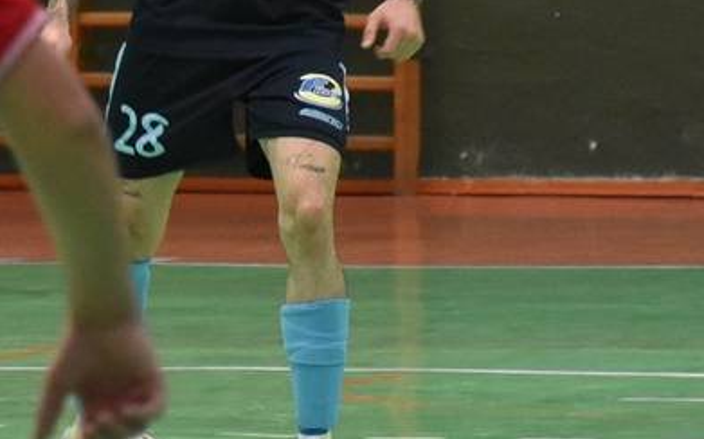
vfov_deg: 2.7
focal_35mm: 494
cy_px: 46
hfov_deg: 4.3
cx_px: 261
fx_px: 9474
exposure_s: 1/200
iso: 3200
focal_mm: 140
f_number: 5.6
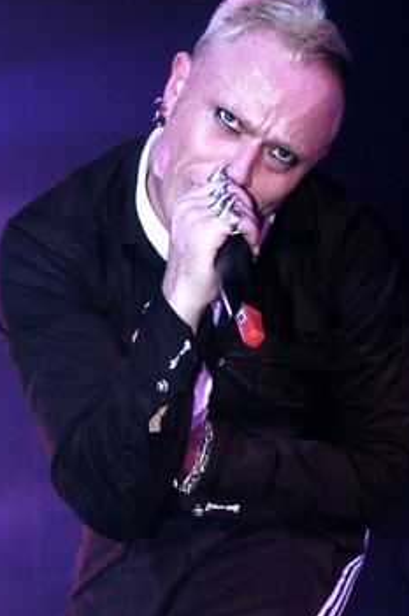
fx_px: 1401
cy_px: 300
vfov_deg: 24.8
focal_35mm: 82
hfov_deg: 16.6
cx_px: 213
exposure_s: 1/80
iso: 800
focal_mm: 48
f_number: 5.6
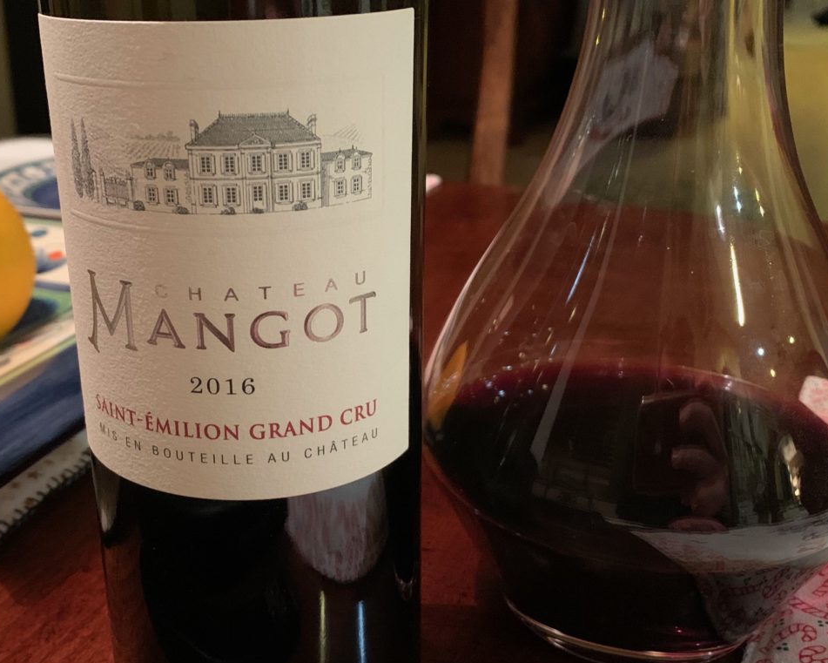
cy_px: 348
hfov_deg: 44.6
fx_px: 1005
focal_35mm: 41
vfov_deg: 36.5
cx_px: 339
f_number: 1.8
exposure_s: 1/24
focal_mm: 4.25
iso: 640
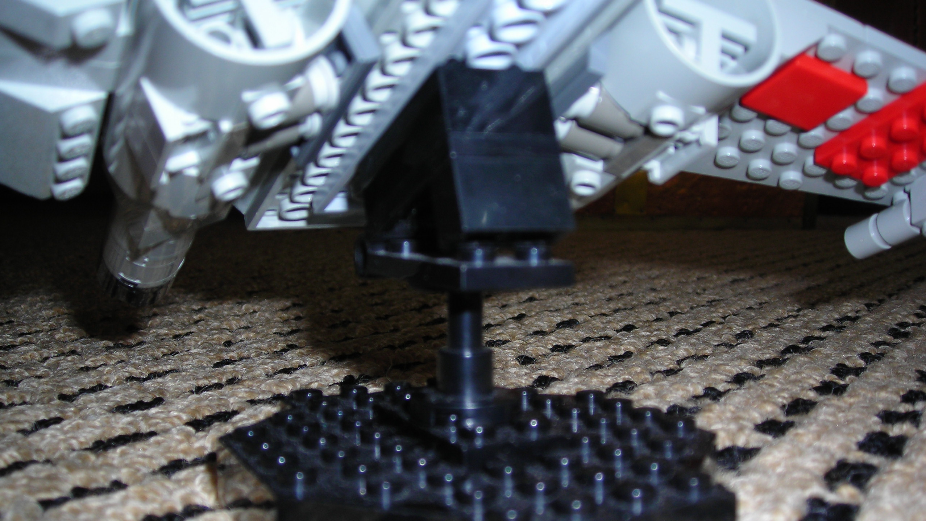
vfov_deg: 28.3
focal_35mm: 42
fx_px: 1031
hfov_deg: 48.4
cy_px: 306
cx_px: 461
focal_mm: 6.3
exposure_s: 1/60.1
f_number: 3.2
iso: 50
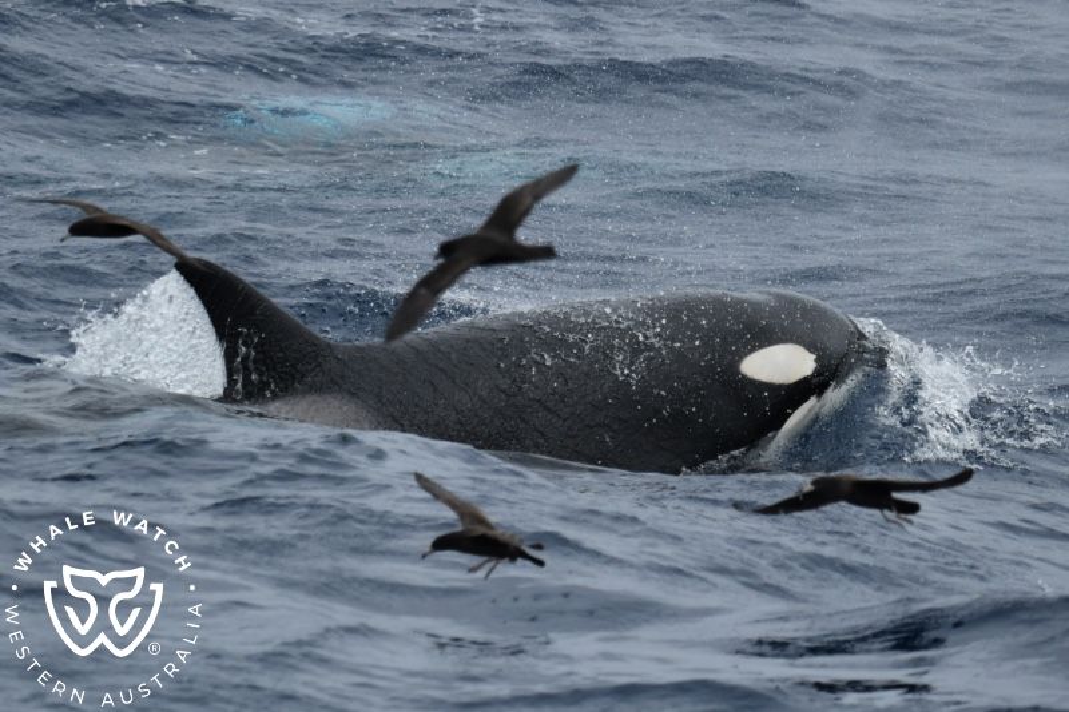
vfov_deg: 3.8
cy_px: 356
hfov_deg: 5.7
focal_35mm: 360
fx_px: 10687
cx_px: 534
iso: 900
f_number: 6
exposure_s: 1/8000
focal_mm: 360
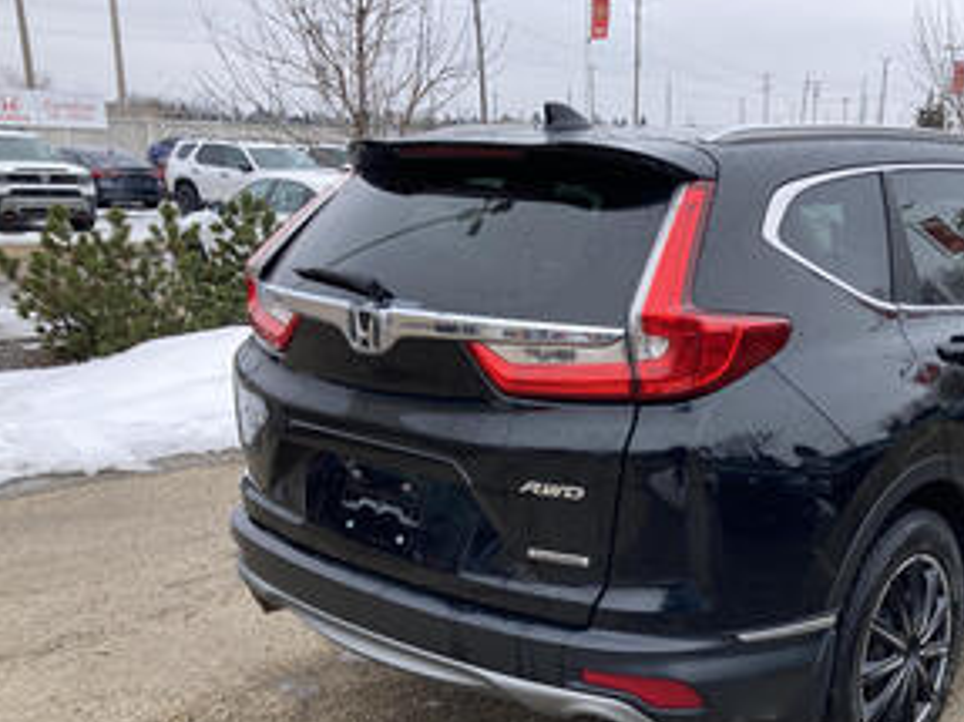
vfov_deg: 34.9
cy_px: 465
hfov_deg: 44.5
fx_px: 1141
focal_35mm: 41
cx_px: 702
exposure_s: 1/517
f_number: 1.8
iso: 20
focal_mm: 3.99
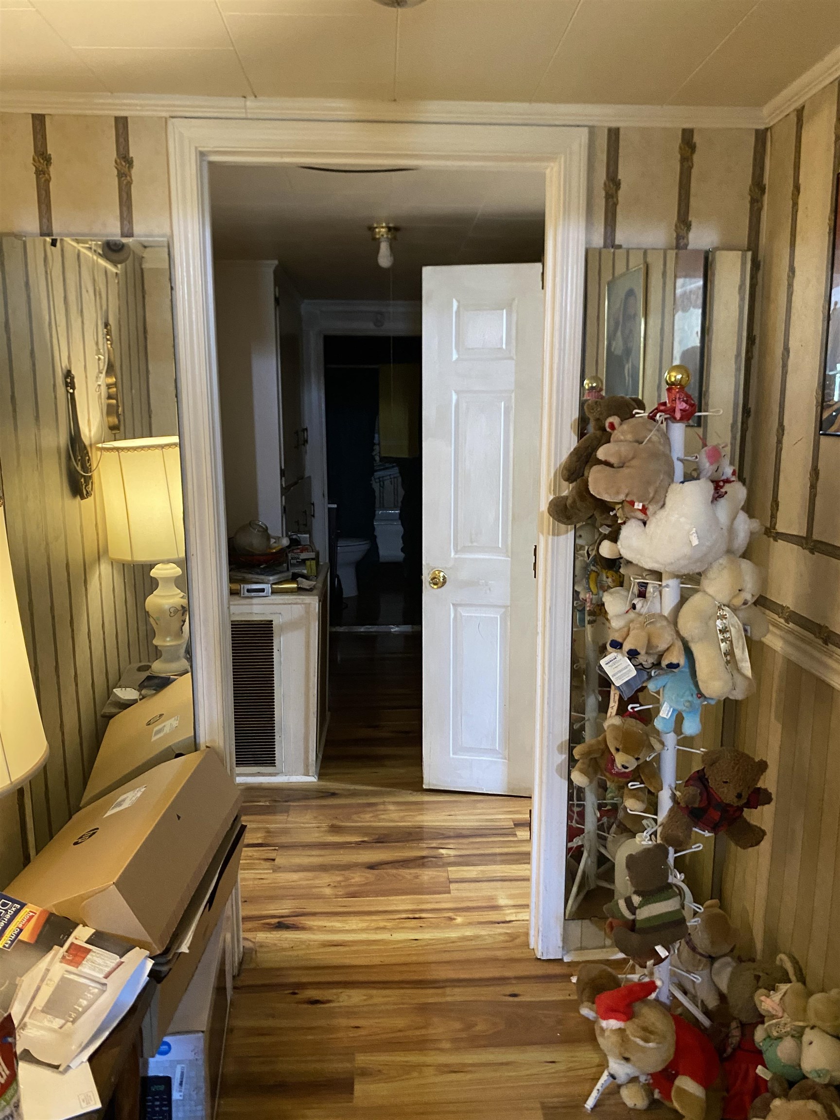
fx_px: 841
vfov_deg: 67.3
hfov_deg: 53.1
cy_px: 560
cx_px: 420
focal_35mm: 26
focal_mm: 4.25
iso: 500
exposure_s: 1/40
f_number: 1.8
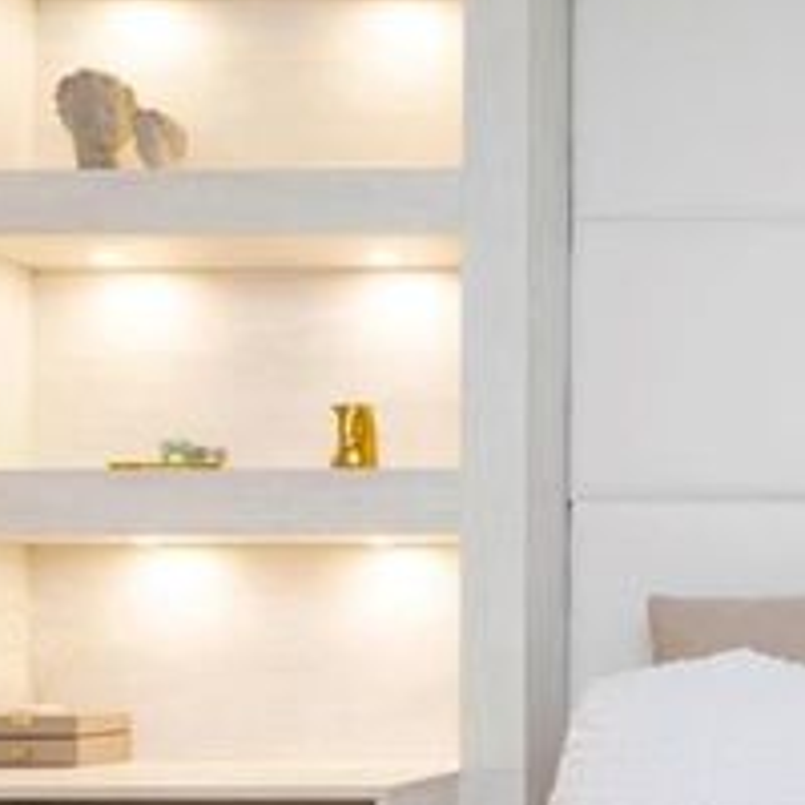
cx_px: 1008
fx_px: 1342
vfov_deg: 32.7
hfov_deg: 28.3
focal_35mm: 51
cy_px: 618
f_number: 9
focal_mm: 17
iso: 800
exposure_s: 1/50
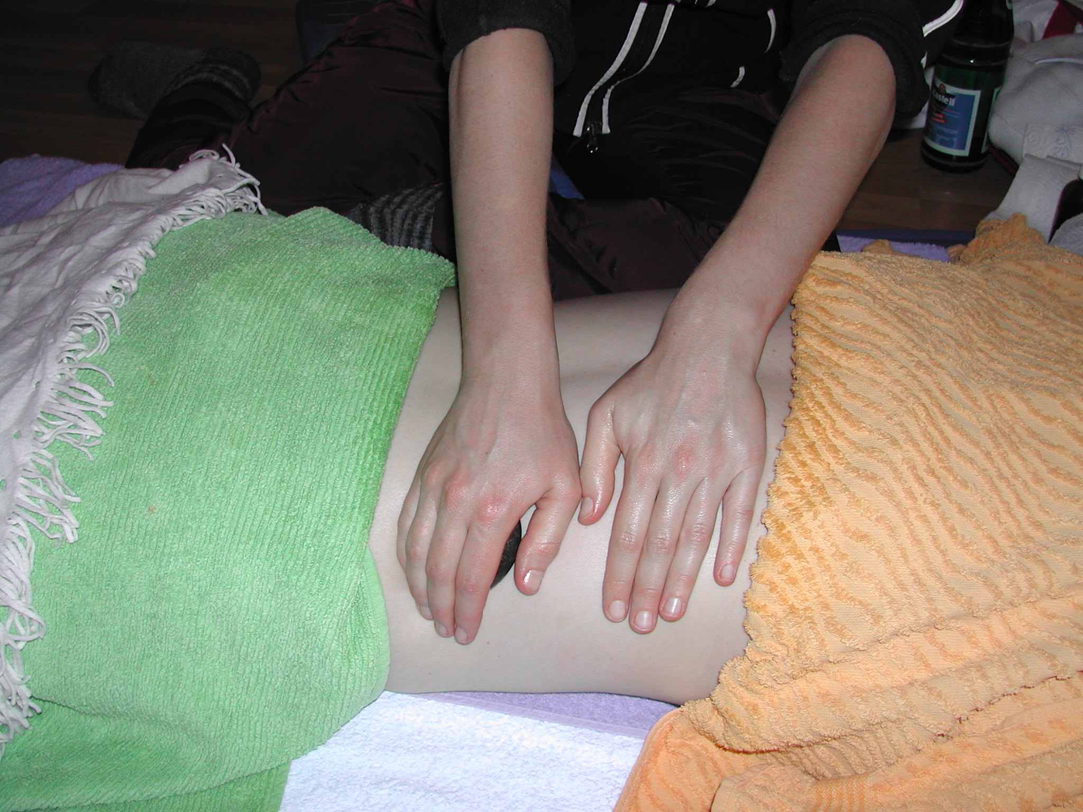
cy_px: 406
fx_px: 1189
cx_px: 542
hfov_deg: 49.0
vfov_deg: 37.7
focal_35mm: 38
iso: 100
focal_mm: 8
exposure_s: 1/60
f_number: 2.8
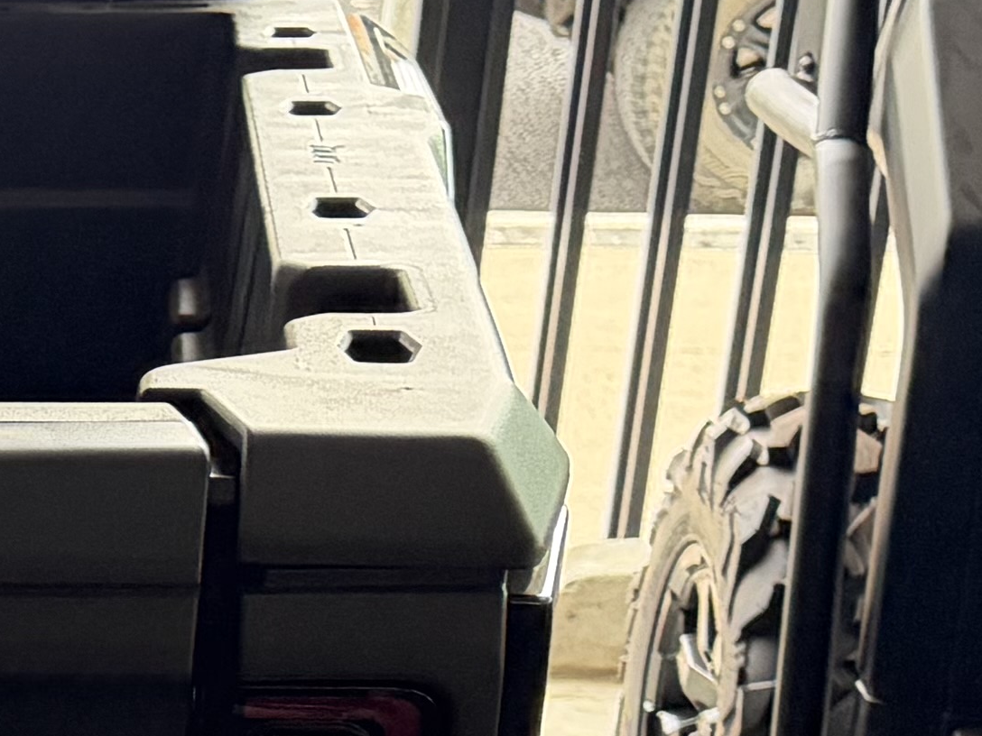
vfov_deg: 11.4
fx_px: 3574
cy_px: 986
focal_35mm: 126
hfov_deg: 13.0
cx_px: -1129
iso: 640
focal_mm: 6.76
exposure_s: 1/60
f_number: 1.78
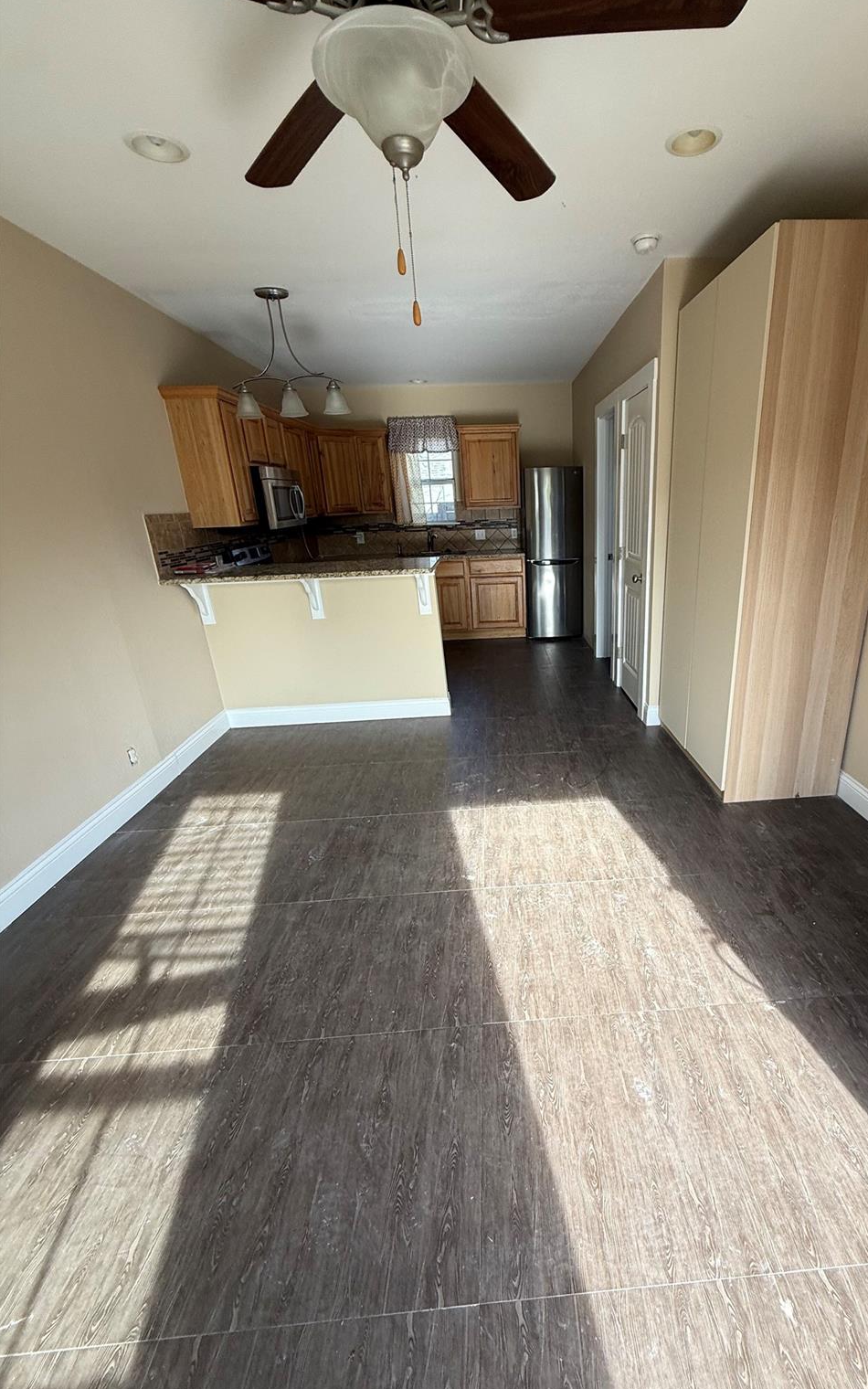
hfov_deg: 73.9
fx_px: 568
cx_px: 524
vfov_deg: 101.5
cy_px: 693
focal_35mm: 15
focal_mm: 2.22
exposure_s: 1/99
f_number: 2.2
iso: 50
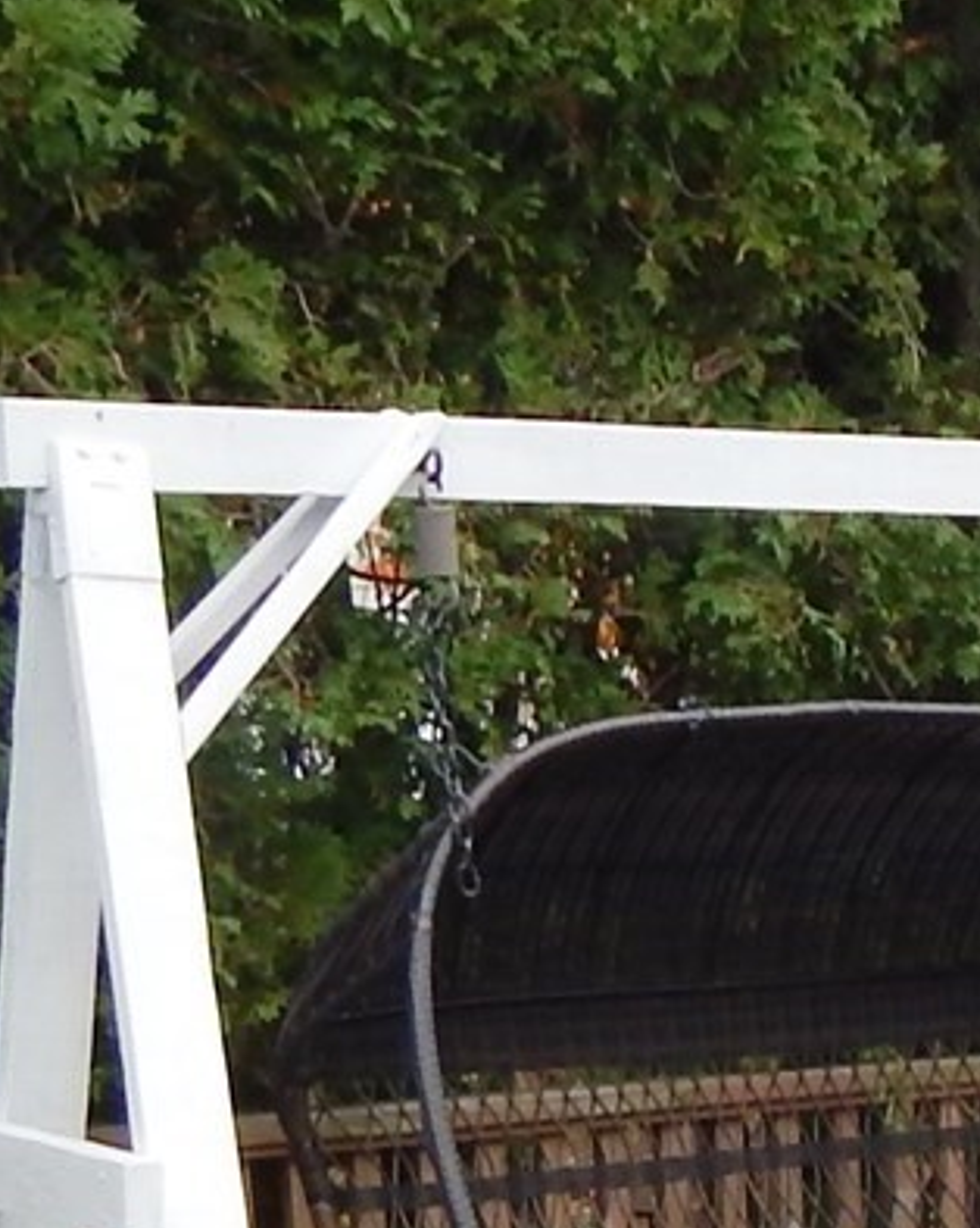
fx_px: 4245
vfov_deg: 16.0
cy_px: 1347
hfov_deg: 11.1
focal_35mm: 117
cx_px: 2338
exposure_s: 1/125
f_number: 3
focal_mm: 4
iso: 125
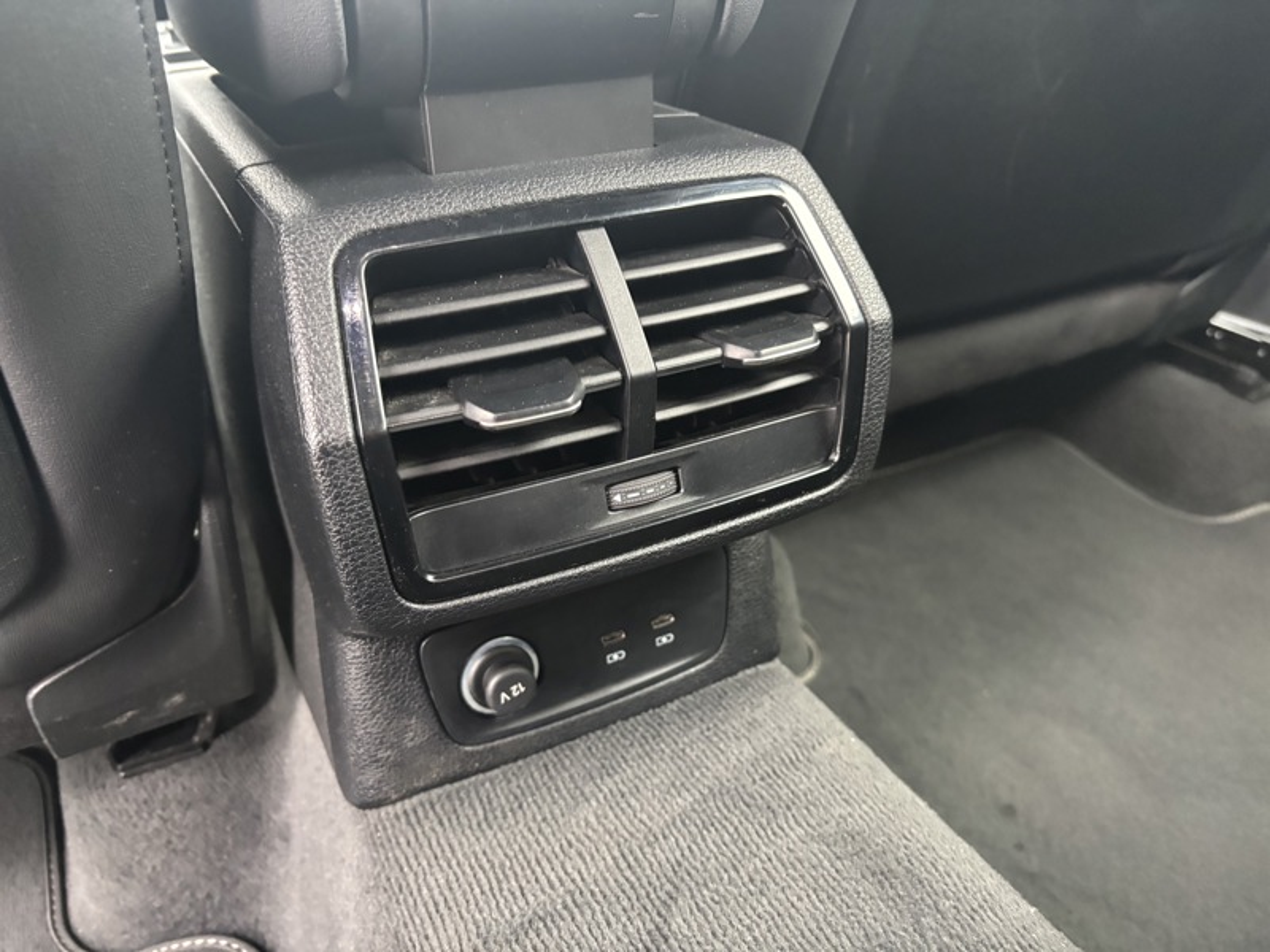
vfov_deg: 53.1
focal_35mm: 26
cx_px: 635
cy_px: 476
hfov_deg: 67.3
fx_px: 954
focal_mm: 5.96
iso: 640
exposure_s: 1/40
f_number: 1.6
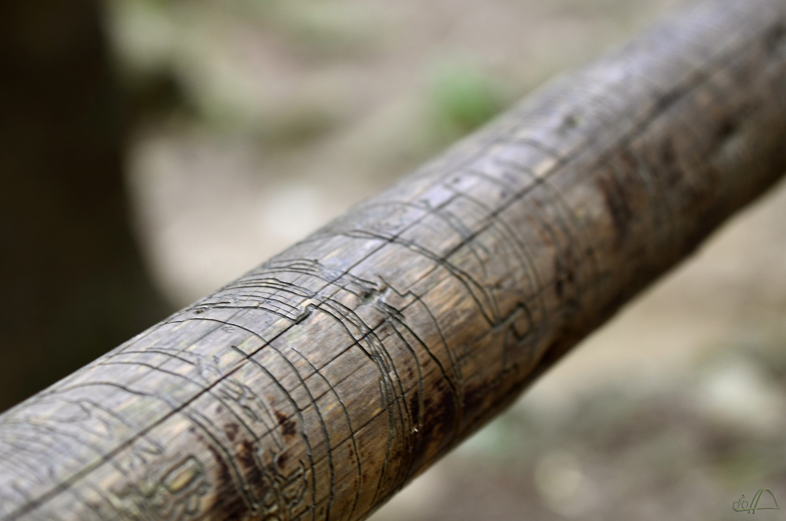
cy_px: 260
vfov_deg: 13.0
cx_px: 393
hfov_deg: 19.5
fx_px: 2288
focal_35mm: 105
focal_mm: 70
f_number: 2.8
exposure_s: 1/20
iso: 100
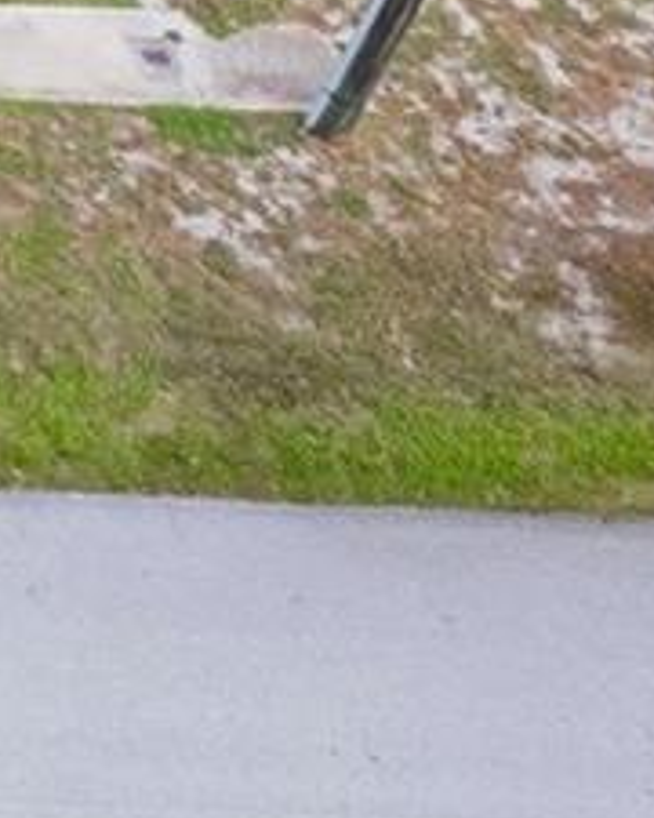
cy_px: -682
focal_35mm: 147
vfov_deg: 12.0
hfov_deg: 7.3
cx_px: -2038
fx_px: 3557
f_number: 2.8
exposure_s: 1/1500
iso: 100
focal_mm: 8.38
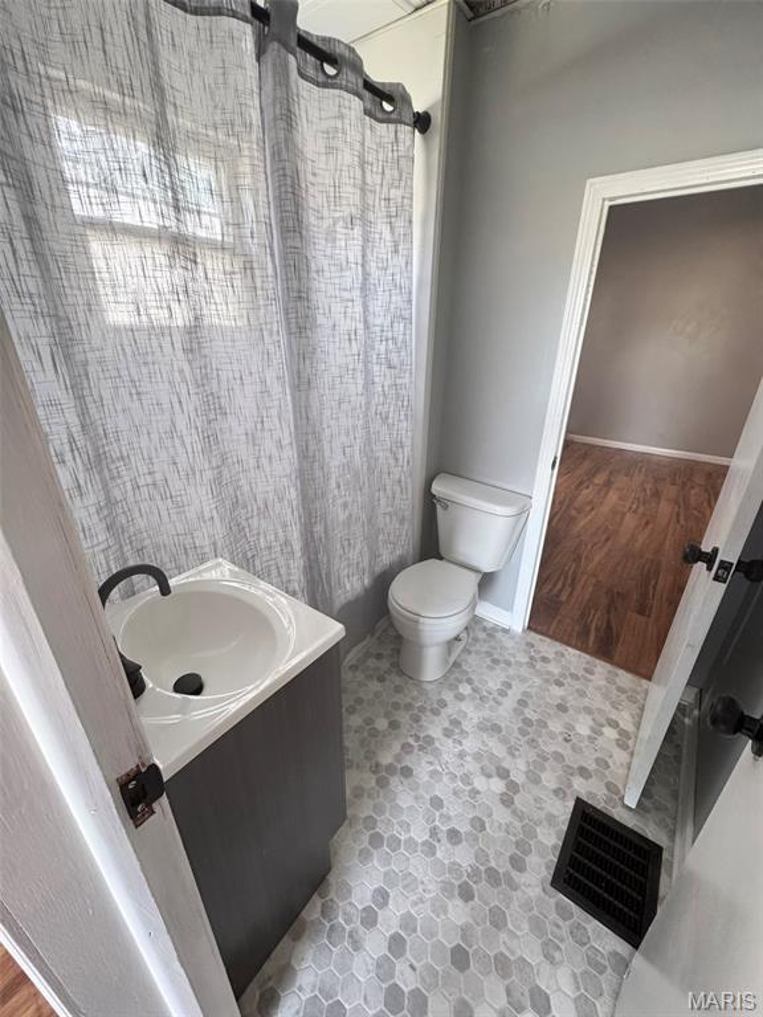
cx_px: 382
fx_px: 411
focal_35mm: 14
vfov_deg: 102.1
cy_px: 508
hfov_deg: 85.7
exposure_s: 1/92
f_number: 2.2
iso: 320
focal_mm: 2.22
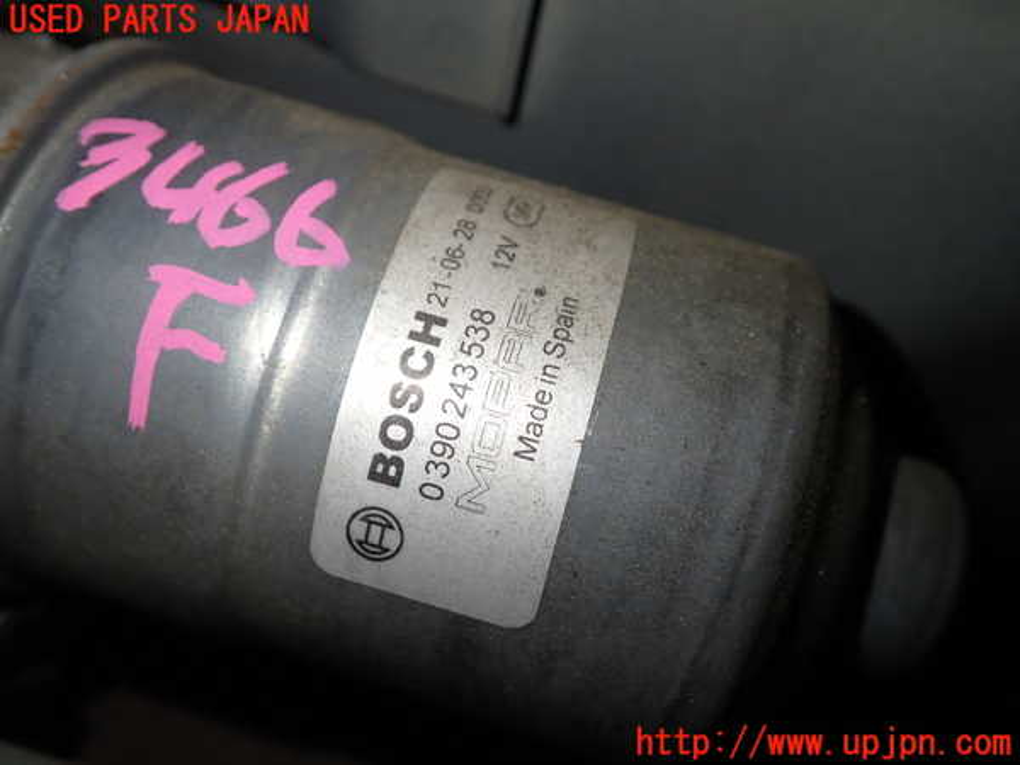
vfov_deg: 46.8
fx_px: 884
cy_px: 382
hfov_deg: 60.0
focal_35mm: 30
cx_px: 510
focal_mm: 5.4
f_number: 2.3
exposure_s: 1/60
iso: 100
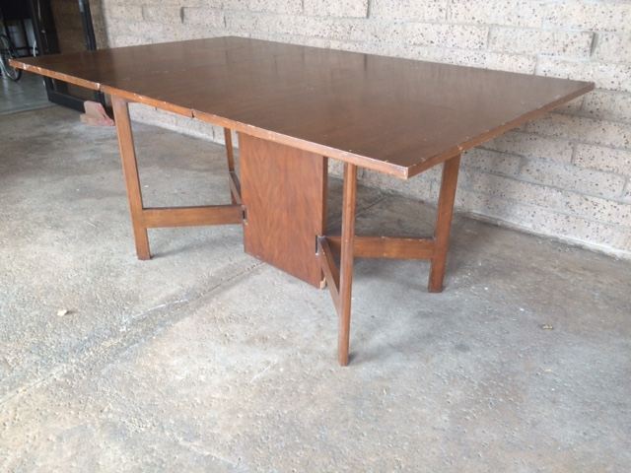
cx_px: 316
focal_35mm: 29
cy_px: 236
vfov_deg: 48.2
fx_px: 529
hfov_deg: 61.7
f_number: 2.2
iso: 40
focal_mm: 4.15
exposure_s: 1/60
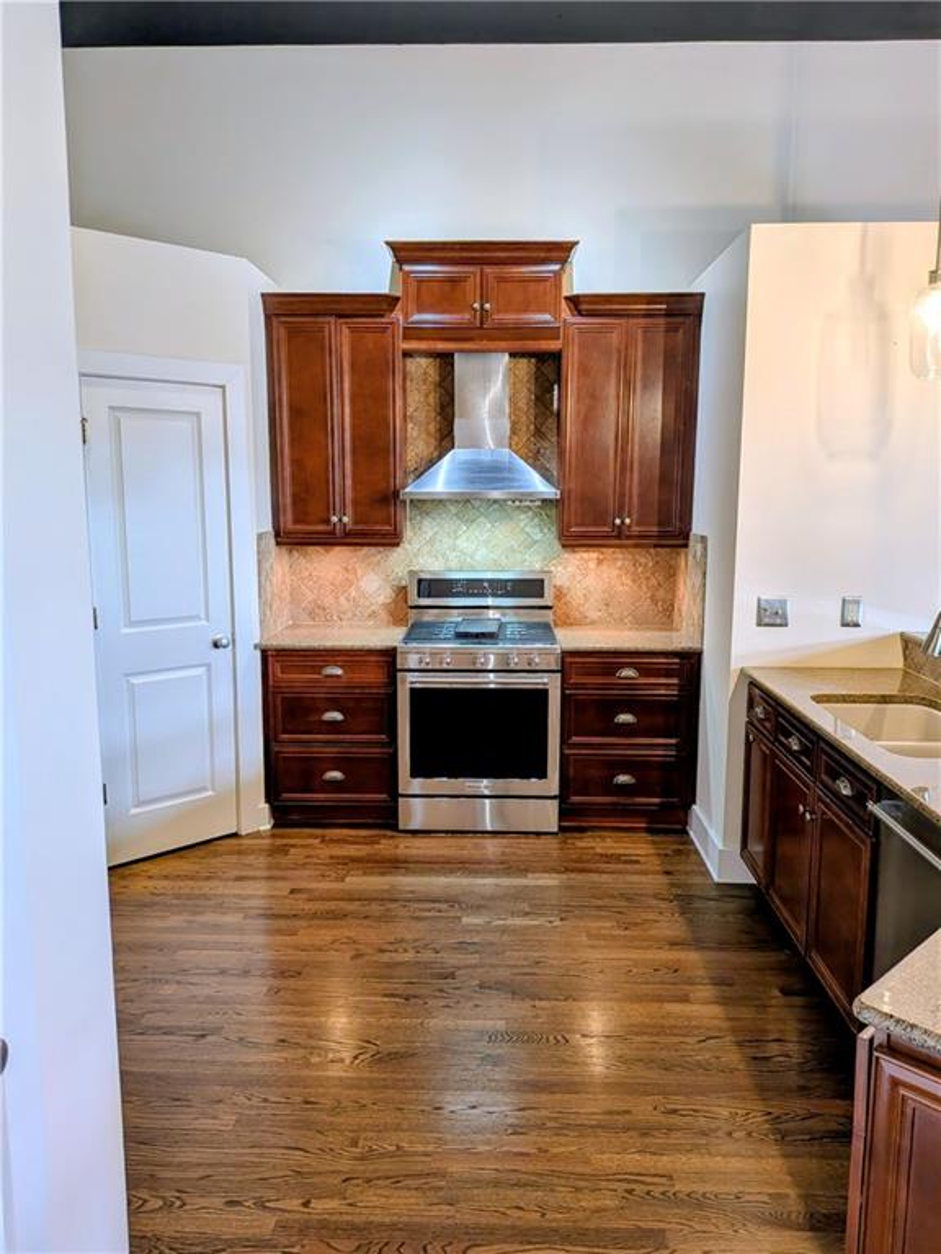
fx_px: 870
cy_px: 627
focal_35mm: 24
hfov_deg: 56.8
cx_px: 470
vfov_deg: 71.6
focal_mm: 4.53
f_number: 1.7
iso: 29
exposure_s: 1/94.8
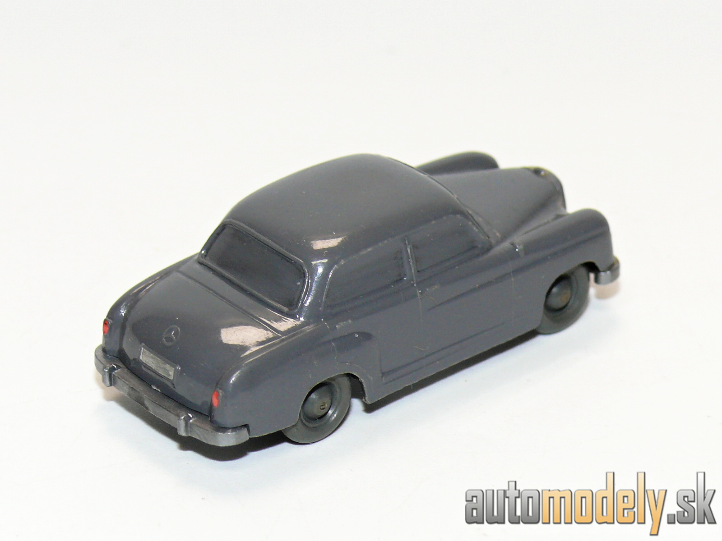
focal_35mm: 157
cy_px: 270
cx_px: 361
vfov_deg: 9.5
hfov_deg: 12.6
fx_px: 3275
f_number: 4
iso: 100
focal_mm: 18.6
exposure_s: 1/30
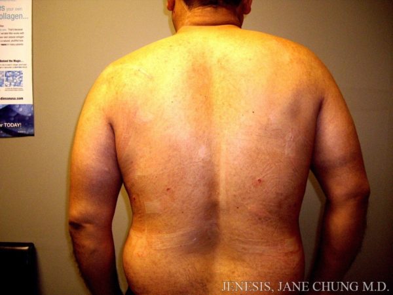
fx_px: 431
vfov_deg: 37.7
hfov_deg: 49.0
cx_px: 196
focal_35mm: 38
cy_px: 148
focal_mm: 7.9
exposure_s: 1/40
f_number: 2.8
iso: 400
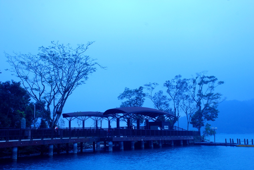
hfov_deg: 41.1
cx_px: 127
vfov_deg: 28.1
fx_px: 339
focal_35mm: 48
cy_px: 85
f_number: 10
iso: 320
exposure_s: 1/125
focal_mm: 32
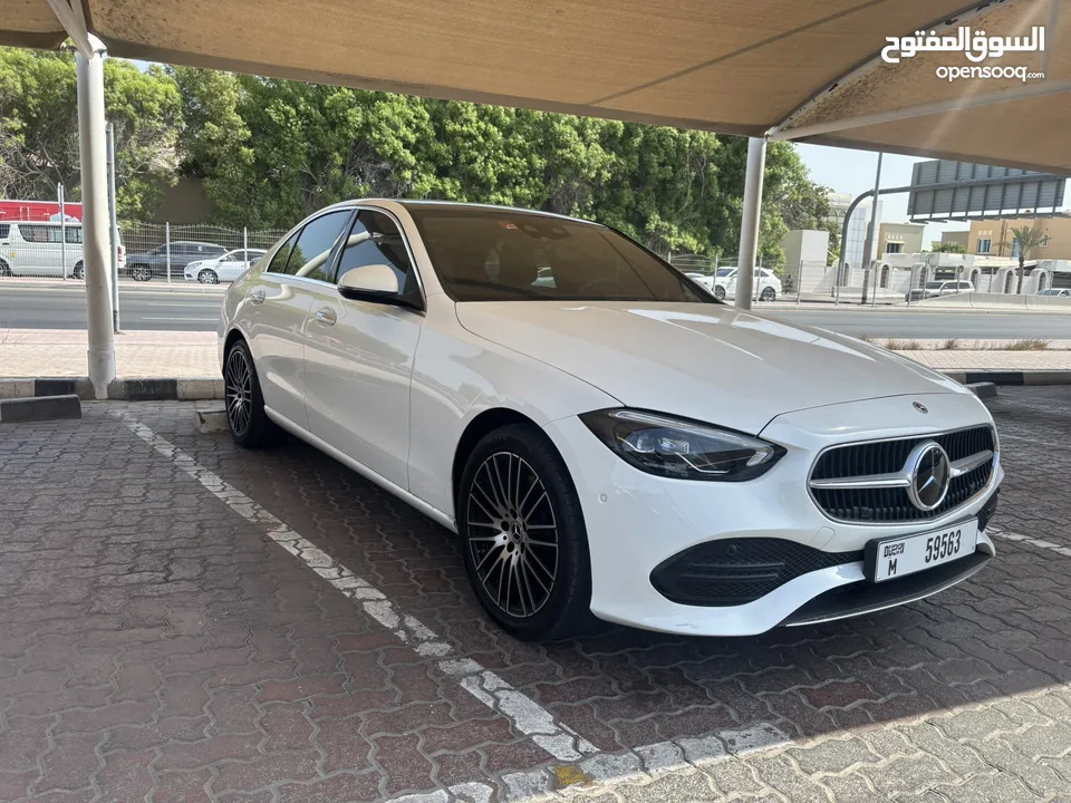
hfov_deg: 67.3
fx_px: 804
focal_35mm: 26
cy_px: 402
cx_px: 536
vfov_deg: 53.1
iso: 50
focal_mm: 5.96
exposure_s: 1/1590
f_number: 1.6
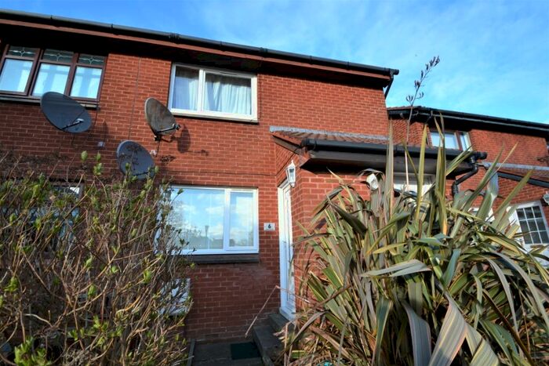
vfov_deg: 77.4
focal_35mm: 15
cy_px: 183
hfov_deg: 100.4
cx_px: 274
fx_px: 229
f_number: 5.6
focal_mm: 10
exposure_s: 1/125
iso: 110
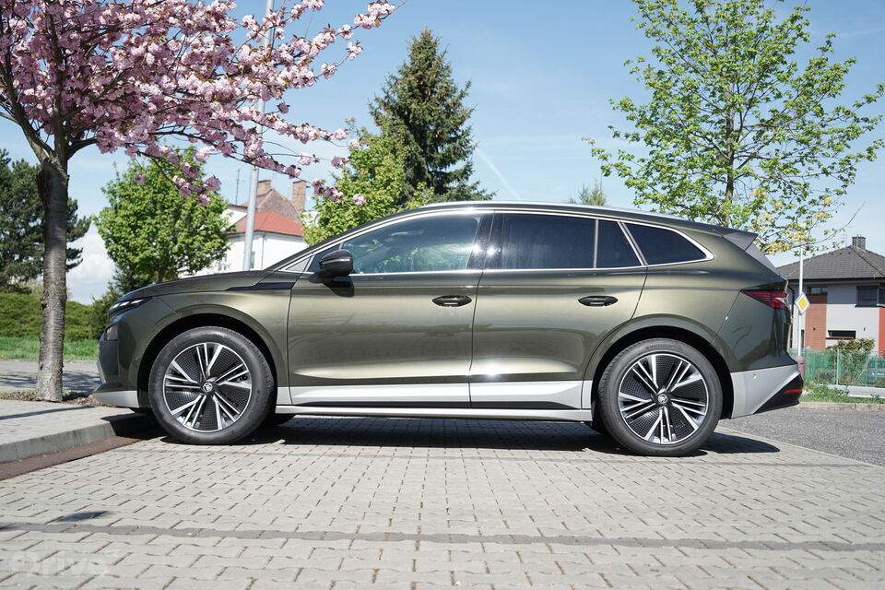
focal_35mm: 38
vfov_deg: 35.1
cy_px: 295
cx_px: 442
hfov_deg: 50.7
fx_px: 934
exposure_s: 1/640
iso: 100
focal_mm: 38
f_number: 4
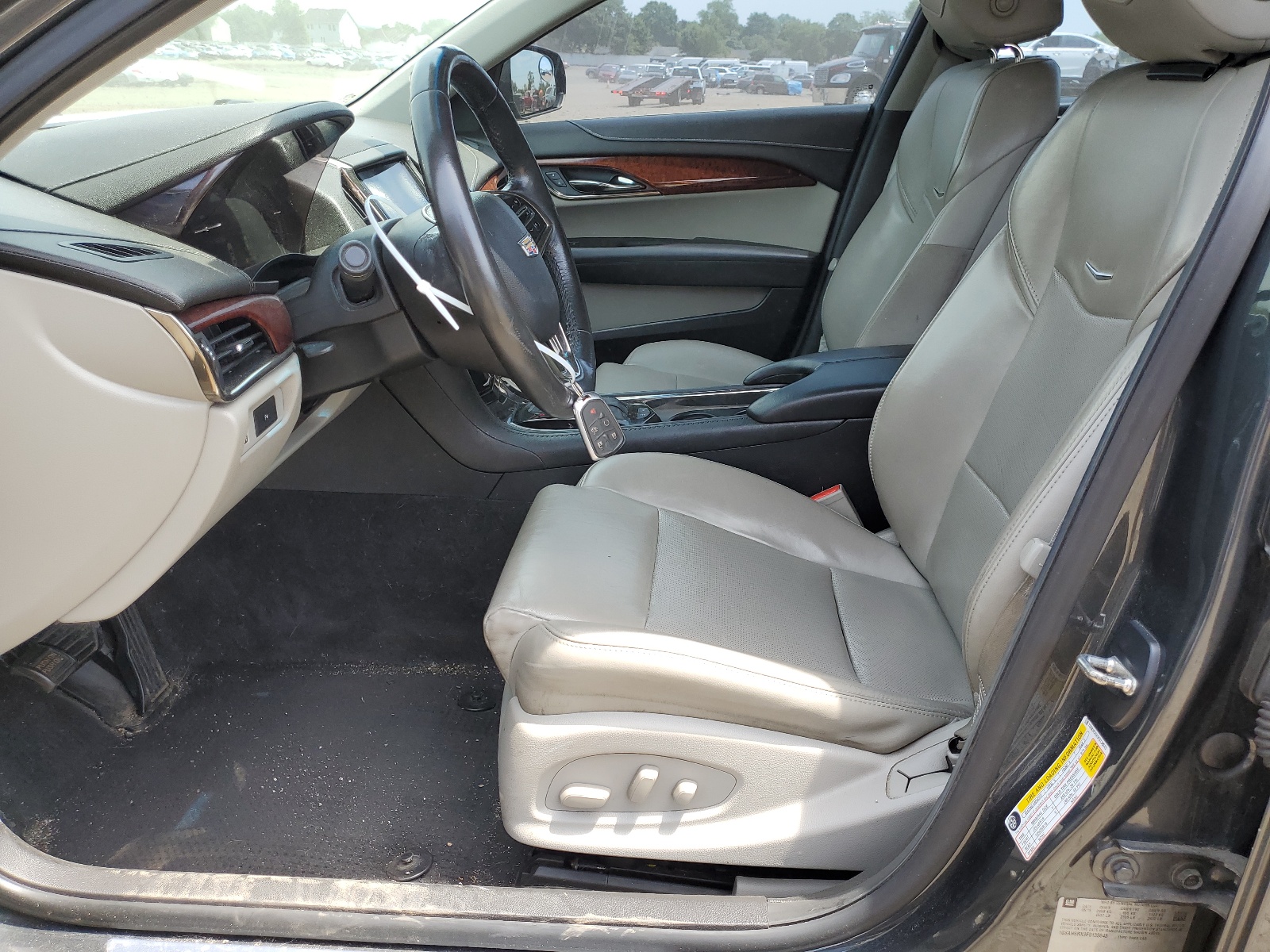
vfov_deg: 53.1
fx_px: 954
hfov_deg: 67.3
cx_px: 635
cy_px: 476
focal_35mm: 26
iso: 50
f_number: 1.5
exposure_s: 1/417
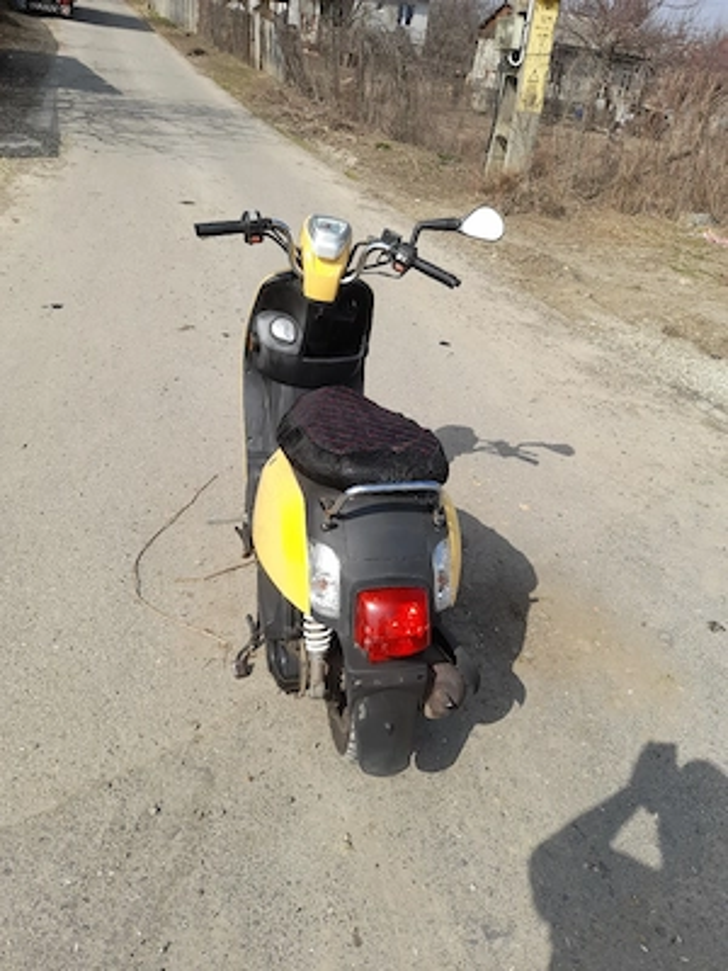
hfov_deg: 54.9
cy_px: 486
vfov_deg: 69.4
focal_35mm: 25
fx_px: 701
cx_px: 364
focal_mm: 4.6
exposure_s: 1/833
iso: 20
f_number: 2
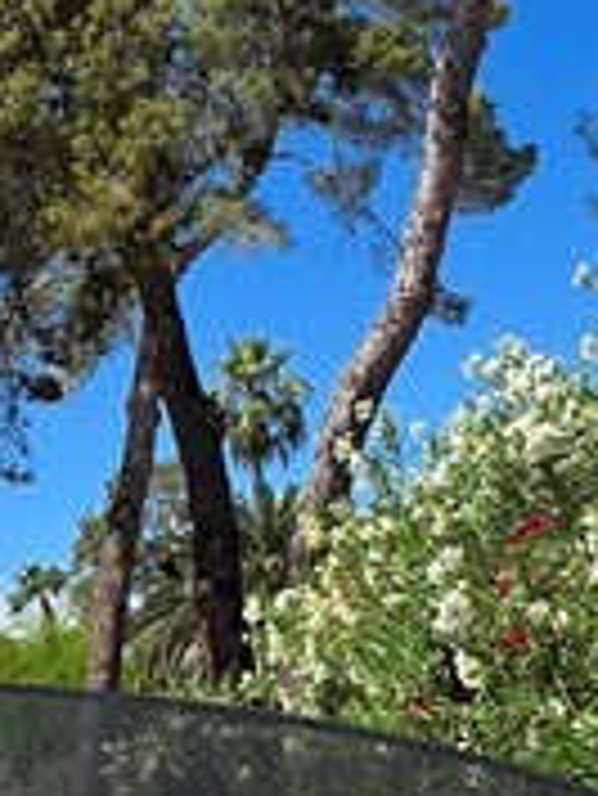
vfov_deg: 25.7
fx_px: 1725
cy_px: 211
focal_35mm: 75
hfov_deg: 19.3
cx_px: 63
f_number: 1.9
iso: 40
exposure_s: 1/2417
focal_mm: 2.2
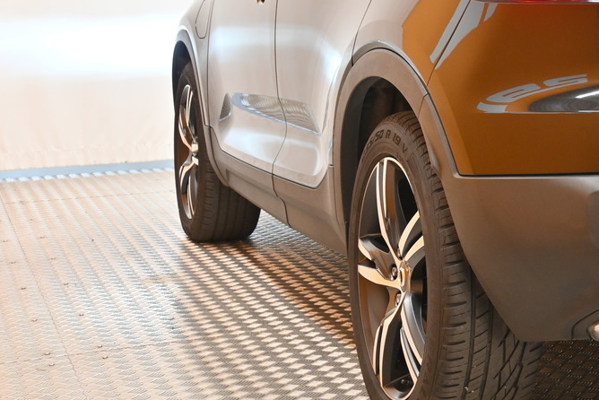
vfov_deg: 16.9
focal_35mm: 80
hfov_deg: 23.5
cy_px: 53
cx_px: 682
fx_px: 1332
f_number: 4
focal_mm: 22
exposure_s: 1/40
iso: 500
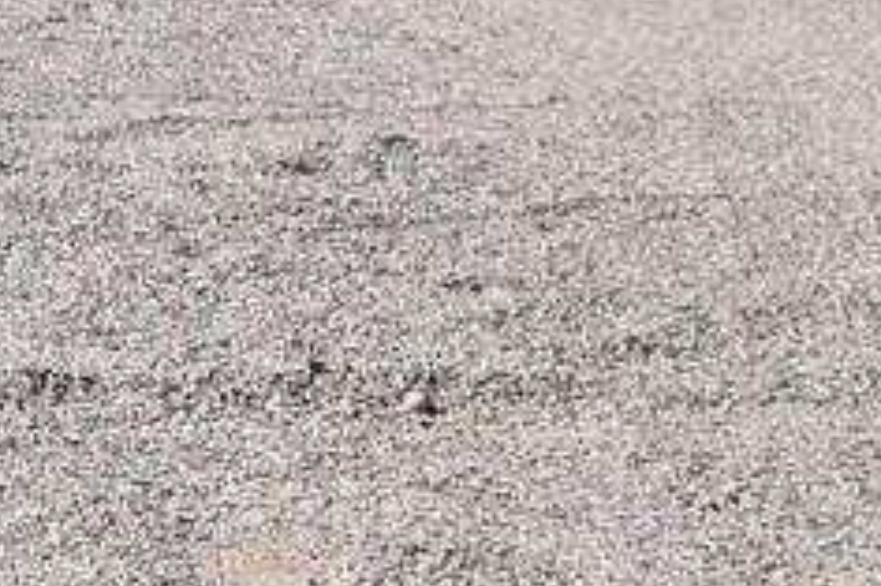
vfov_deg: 12.0
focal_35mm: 106
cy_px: -442
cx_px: -1407
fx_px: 2585
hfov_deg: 13.0
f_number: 10
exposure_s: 1/400
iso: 200
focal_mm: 13
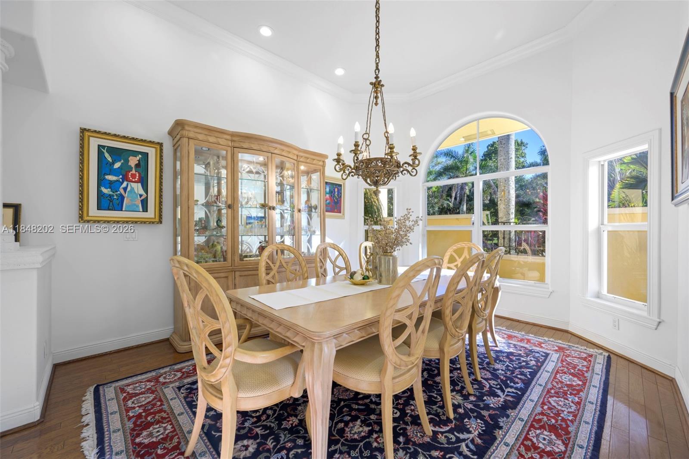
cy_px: 230
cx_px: 344
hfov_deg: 104.3
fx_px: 268
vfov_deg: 81.2
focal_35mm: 14
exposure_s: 1/6
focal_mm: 14
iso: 125
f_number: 9
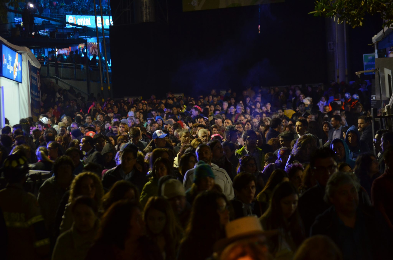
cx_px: 196
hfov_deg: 16.7
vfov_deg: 11.1
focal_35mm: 123
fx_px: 1340
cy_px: 130
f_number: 4.2
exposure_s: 1/25
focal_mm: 82
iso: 800
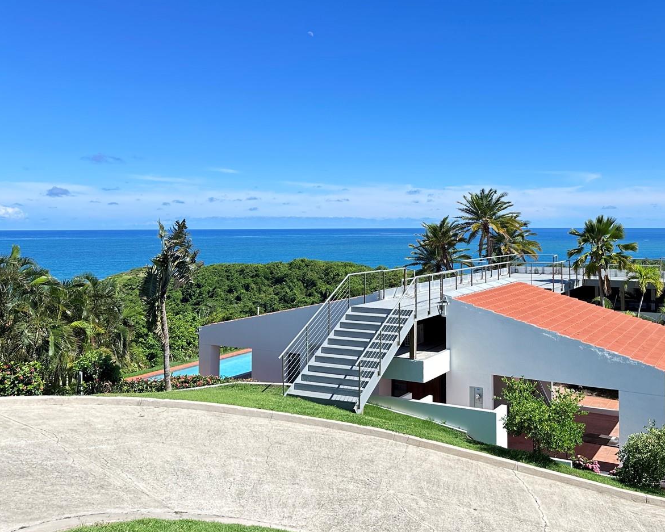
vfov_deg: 45.4
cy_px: 202
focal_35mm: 32
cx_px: 443
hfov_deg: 54.5
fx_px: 630
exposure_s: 1/1613
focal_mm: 6.86
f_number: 1.78
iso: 80
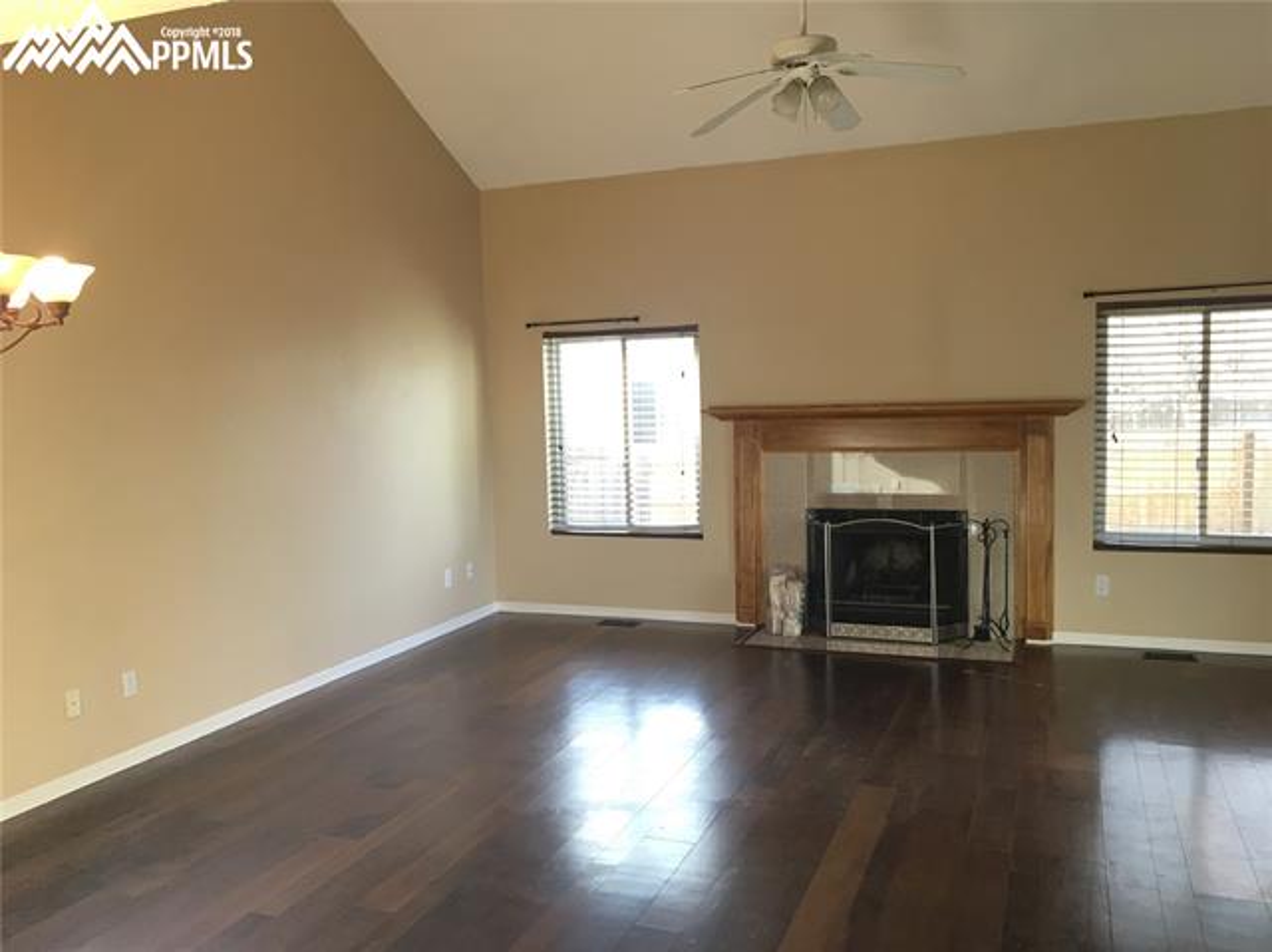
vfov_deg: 48.2
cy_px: 476
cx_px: 636
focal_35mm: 29
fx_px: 1065
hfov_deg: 61.7
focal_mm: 4.15
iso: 40
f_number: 2.2
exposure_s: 1/30
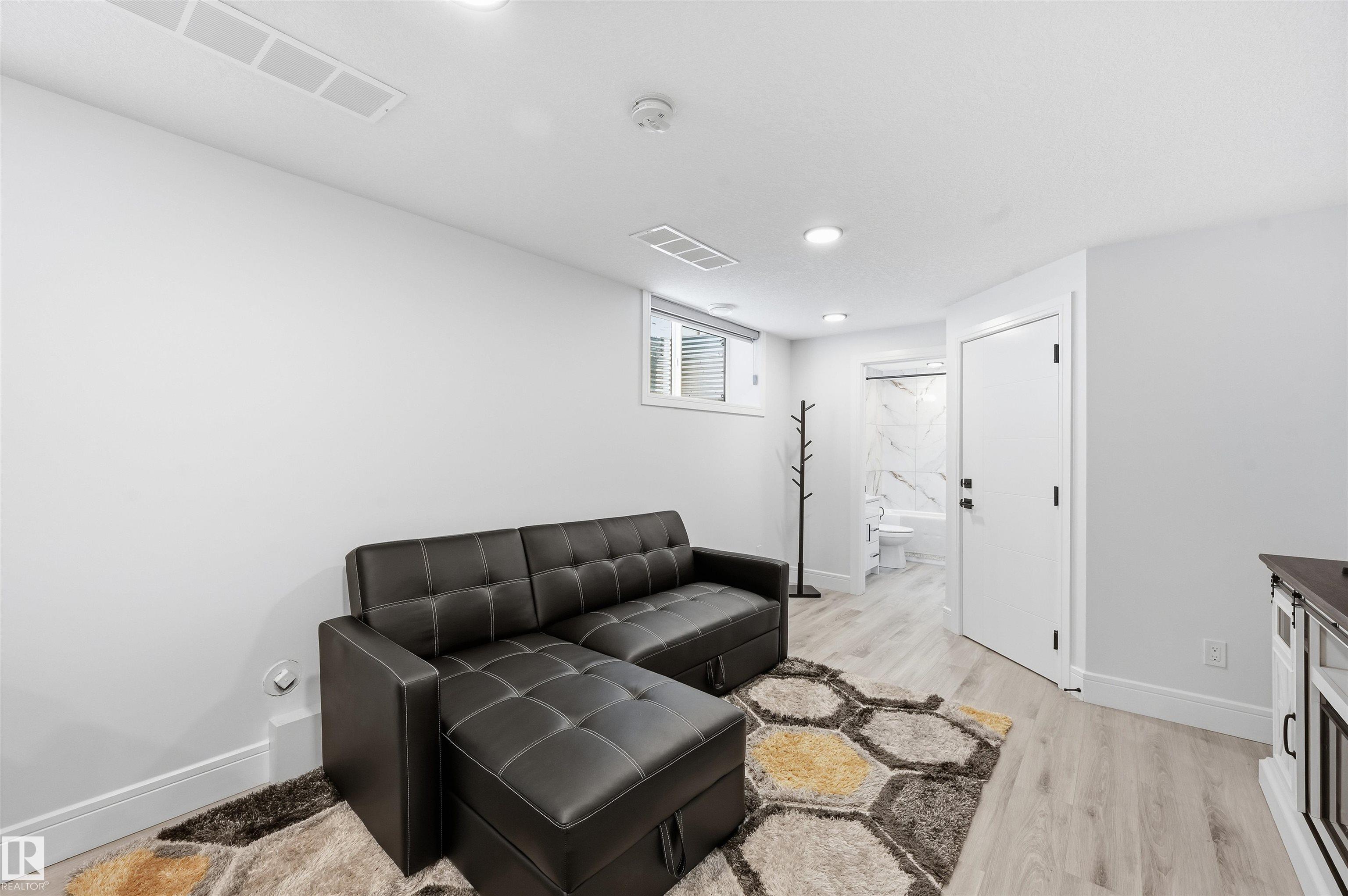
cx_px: 674
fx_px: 524
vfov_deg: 81.1
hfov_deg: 104.3
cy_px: 448
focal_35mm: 14
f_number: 8
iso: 100
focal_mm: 14
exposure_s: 1/10
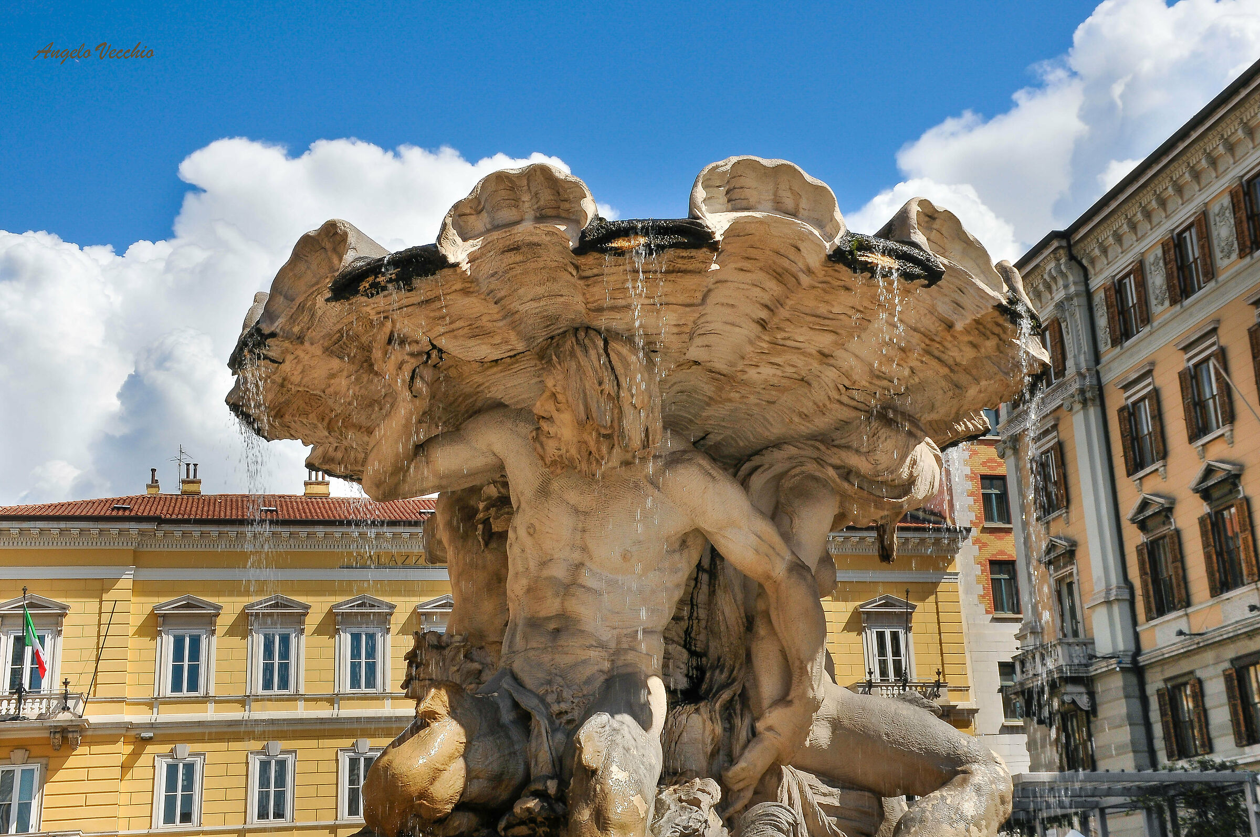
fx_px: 1783
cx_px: 630
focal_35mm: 51
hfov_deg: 38.9
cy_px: 418
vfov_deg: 26.4
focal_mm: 34
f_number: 22
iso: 200
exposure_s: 1/125
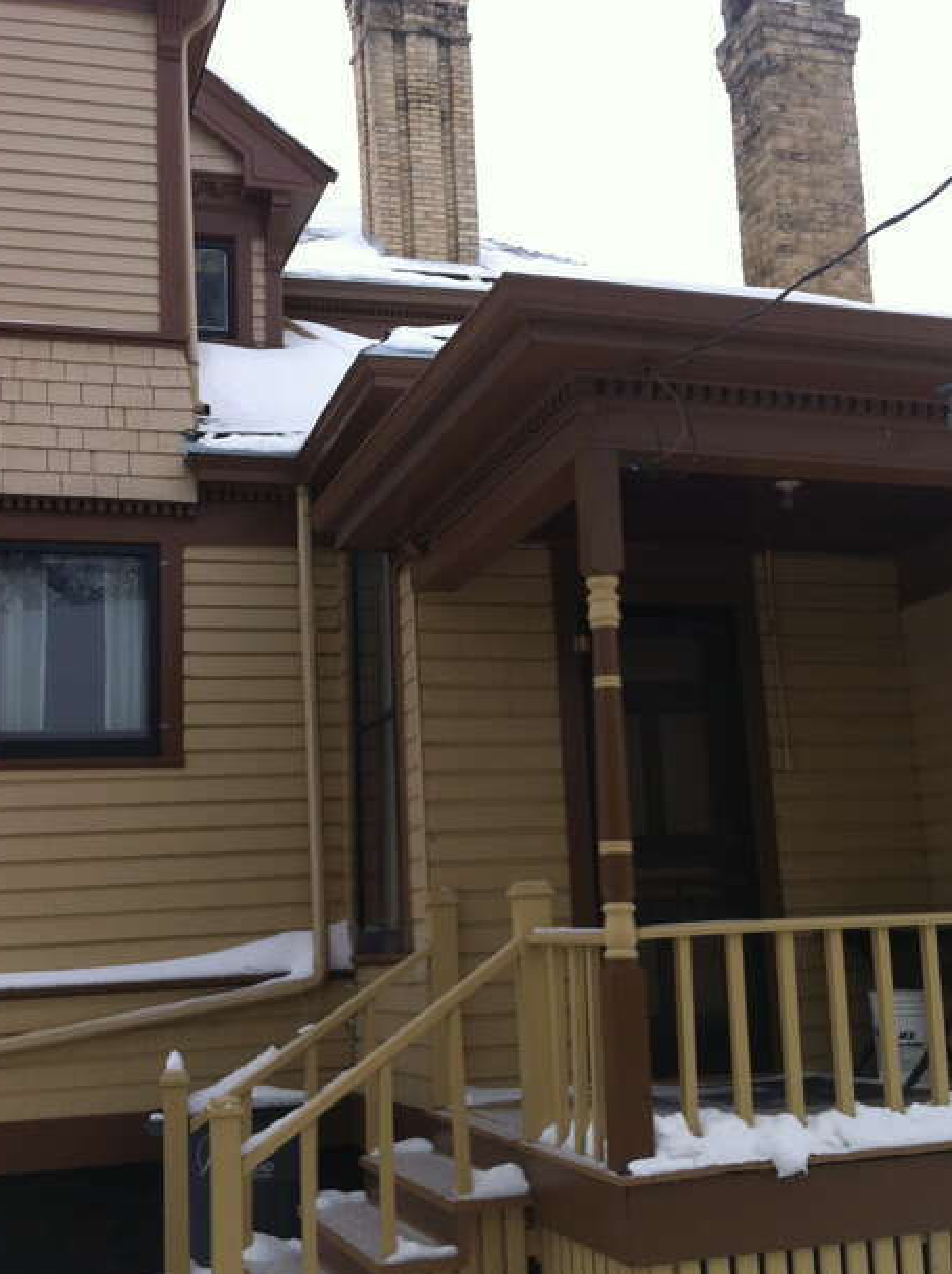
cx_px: 431
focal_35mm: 46
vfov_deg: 41.3
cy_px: 600
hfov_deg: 31.4
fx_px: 1691
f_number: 2.8
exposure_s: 1/464
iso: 80
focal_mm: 3.85
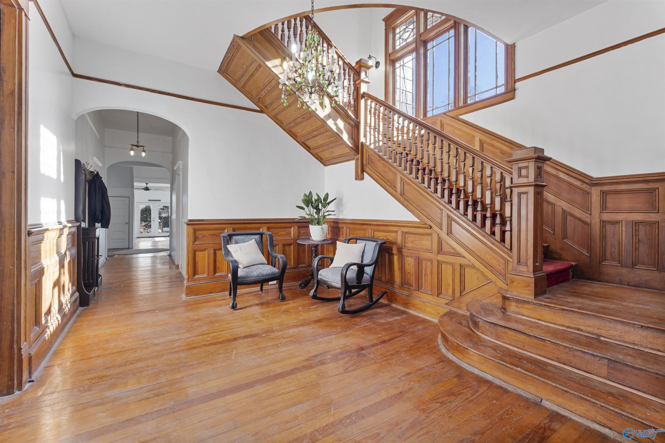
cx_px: 332
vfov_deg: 77.3
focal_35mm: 15
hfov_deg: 100.4
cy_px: 222
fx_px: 277
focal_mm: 10
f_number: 8
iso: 1250
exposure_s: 1/15
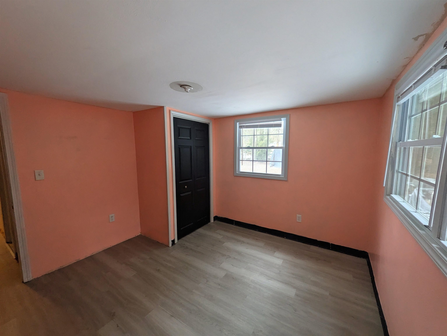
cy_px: 168
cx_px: 224
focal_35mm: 14
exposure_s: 1/120
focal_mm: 1.83
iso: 240
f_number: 2.2
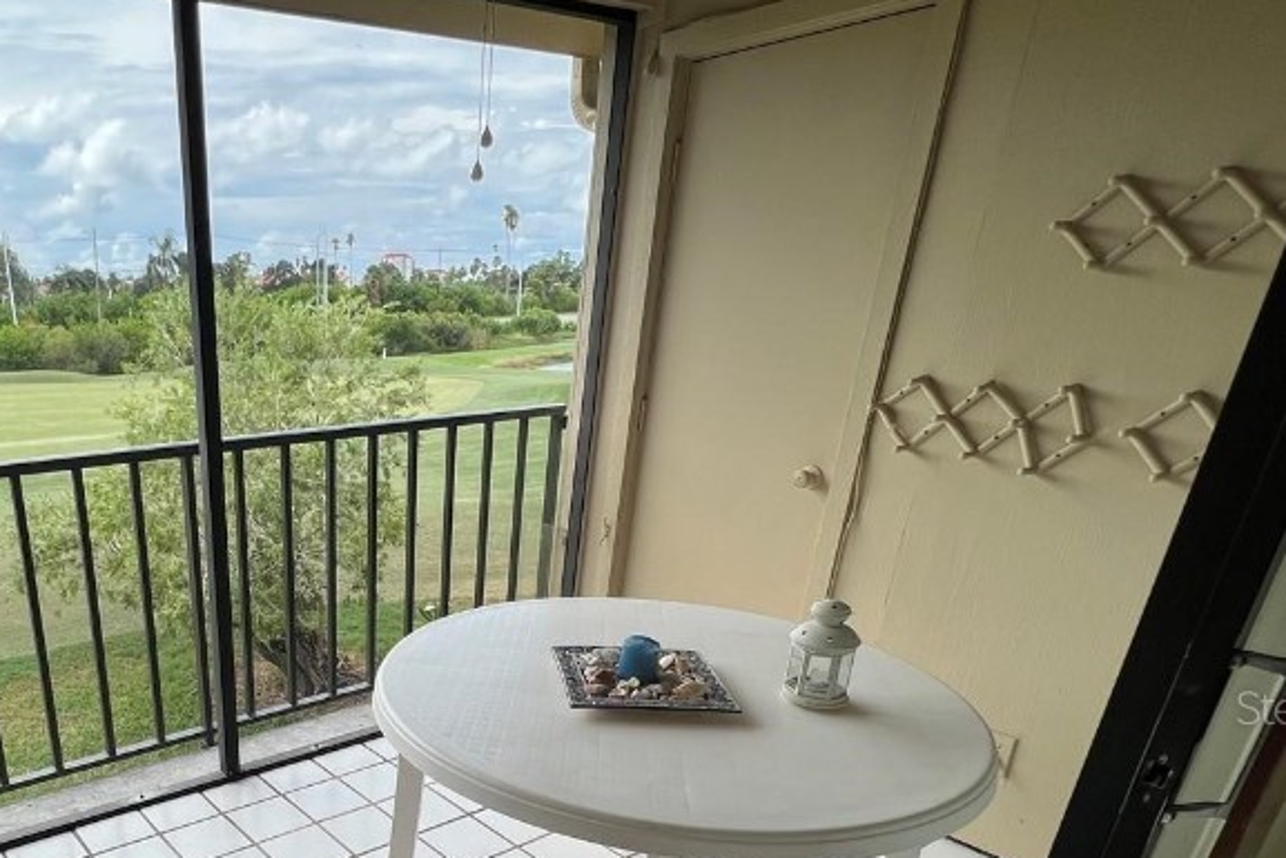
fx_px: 857
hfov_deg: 68.4
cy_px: 706
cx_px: 305
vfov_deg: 49.5
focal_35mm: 24
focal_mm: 1.57
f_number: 1.8
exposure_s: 1/431
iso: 32
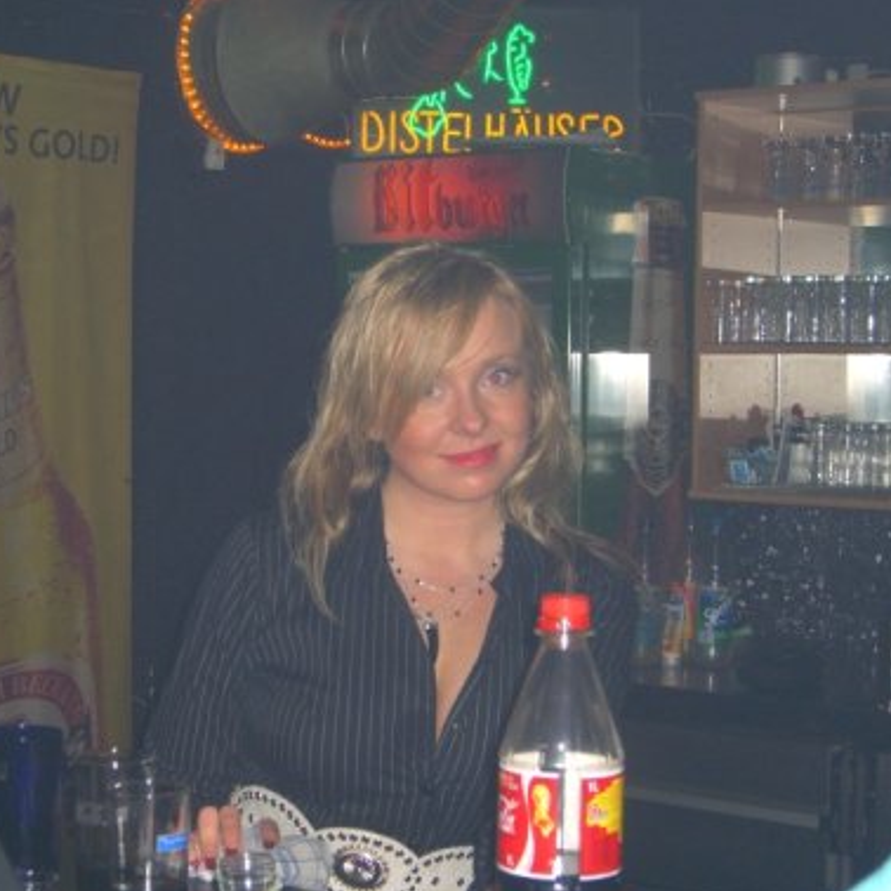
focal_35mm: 80
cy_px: 453
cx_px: 372
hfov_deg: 21.6
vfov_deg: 21.7
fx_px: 2330
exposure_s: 1/60
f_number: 3.6
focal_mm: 11.8
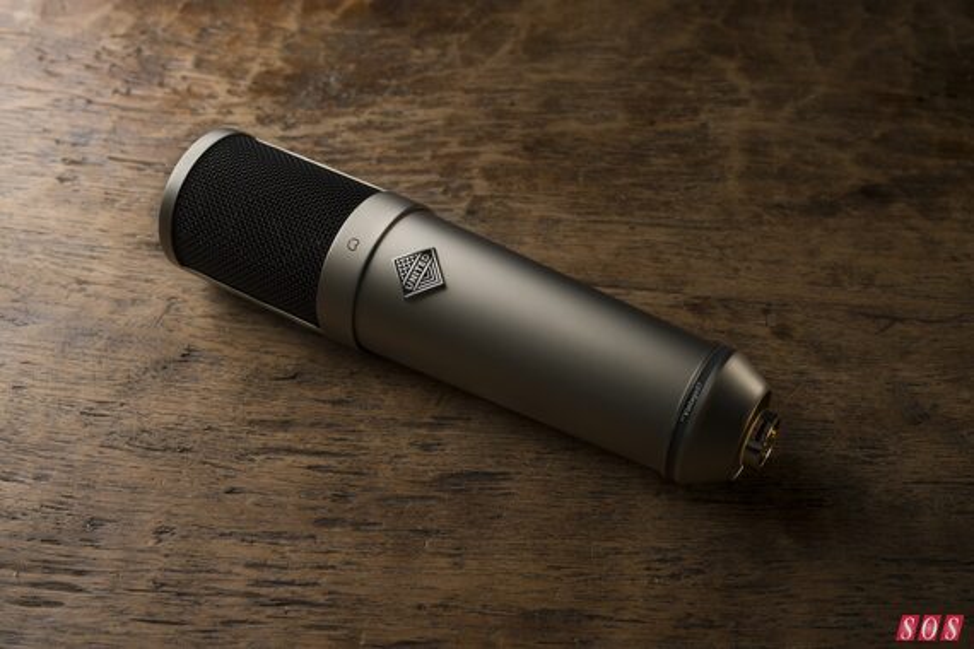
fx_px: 1217
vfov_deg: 29.9
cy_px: 324
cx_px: 487
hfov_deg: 43.6
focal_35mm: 45
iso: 125
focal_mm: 45
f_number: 10
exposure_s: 1/100
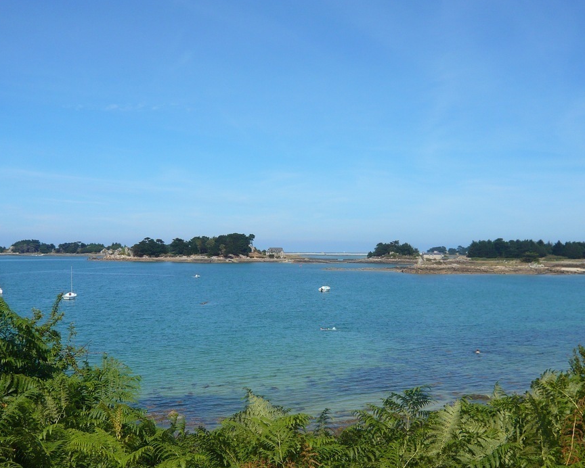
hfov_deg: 49.0
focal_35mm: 37
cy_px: 254
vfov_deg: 40.1
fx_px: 641
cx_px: 315
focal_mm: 5.2
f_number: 9
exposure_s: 1/200
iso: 100
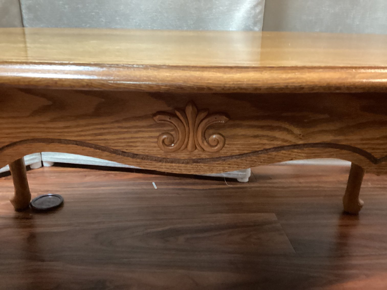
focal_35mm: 31
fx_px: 347
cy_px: 145
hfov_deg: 58.3
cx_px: 194
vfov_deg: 45.4
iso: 640
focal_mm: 3.3
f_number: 2.4
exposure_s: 1/24
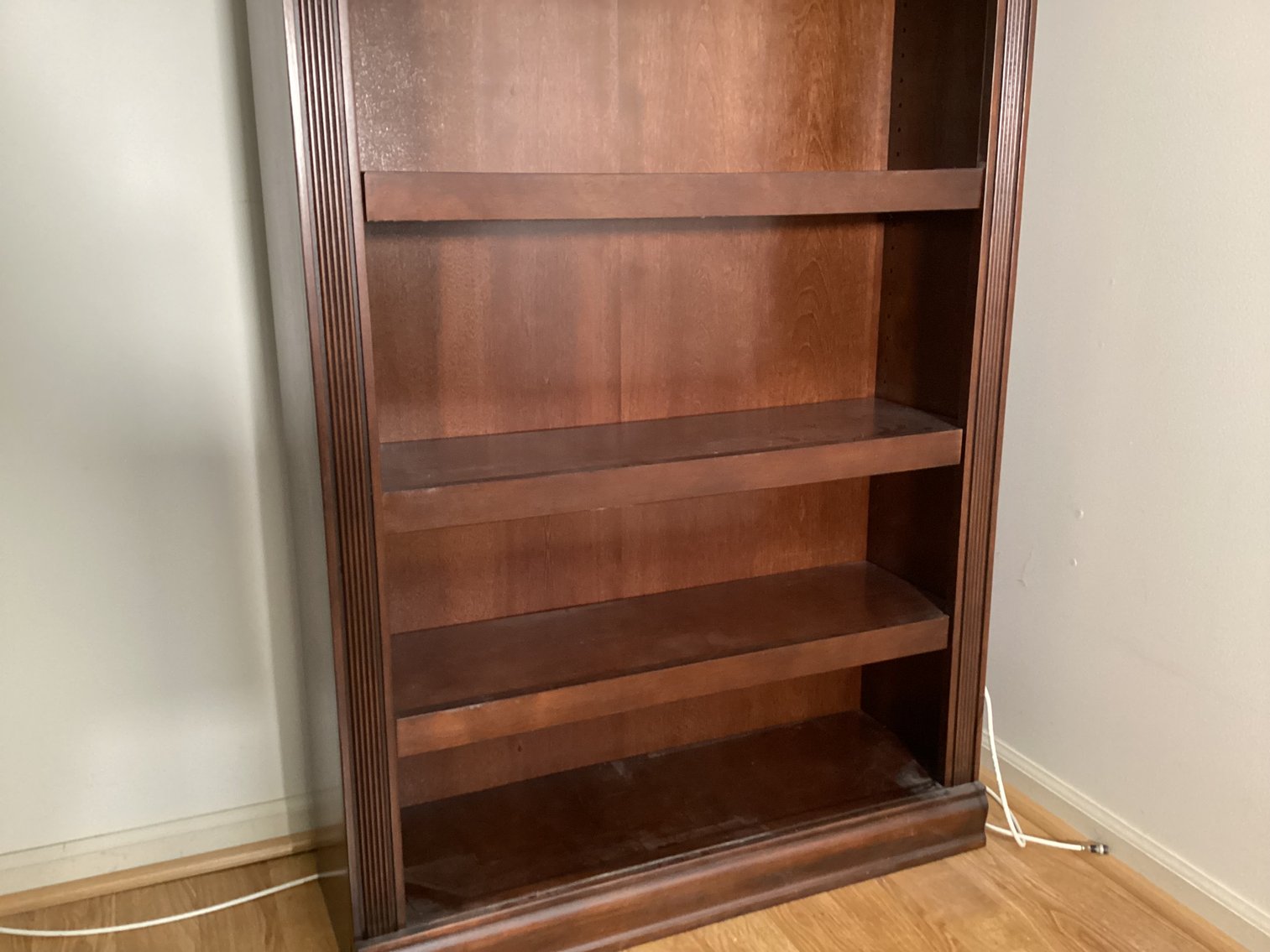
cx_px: 635
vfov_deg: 45.4
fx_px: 1137
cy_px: 476
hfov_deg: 58.3
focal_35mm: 31
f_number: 2.4
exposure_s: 1/30
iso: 400
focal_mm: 3.3
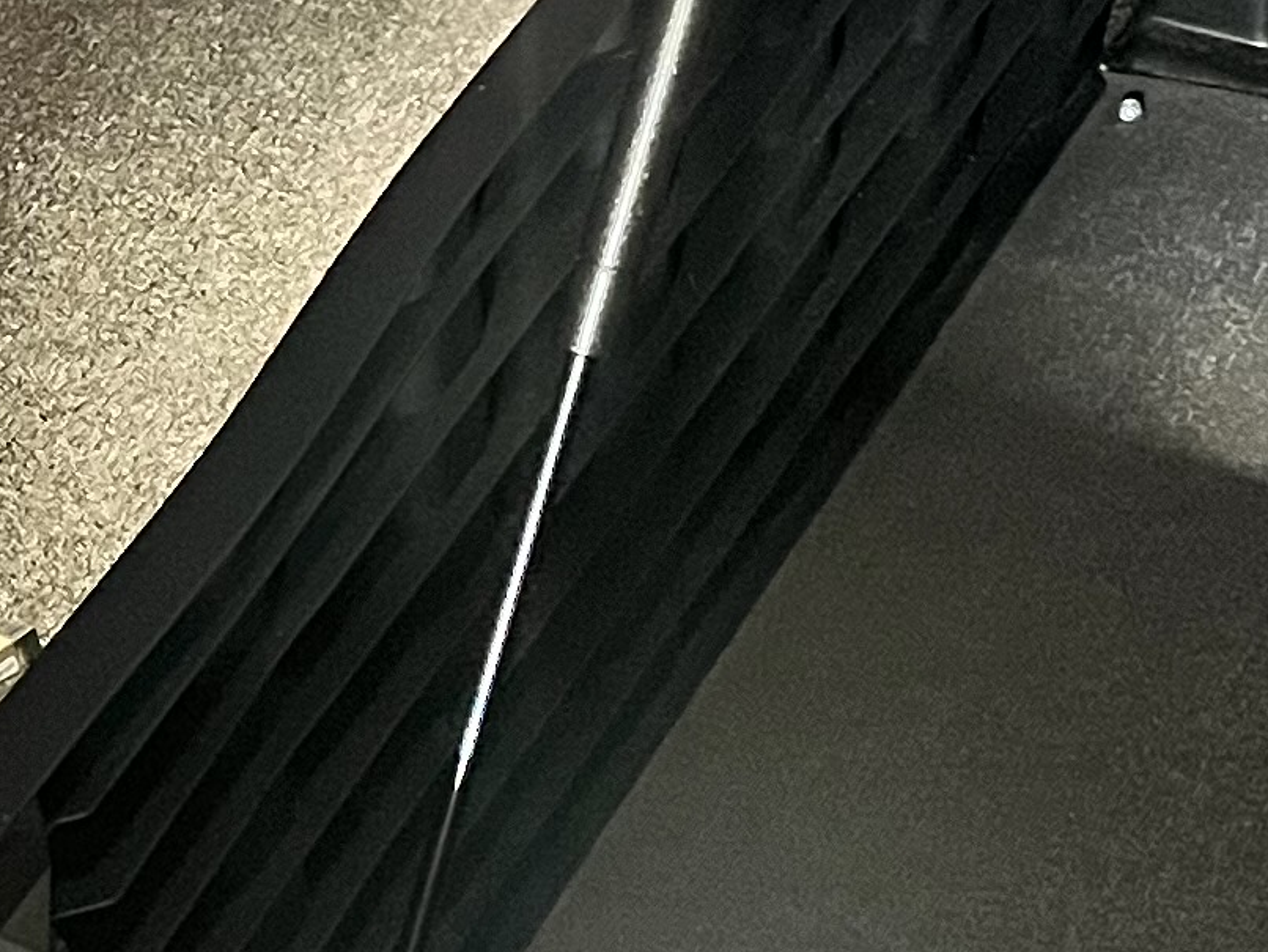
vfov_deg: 11.4
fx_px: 4763
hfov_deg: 14.9
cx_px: -25
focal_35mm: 130
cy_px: 338
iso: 640
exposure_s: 1/30
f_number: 1.6
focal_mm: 5.1
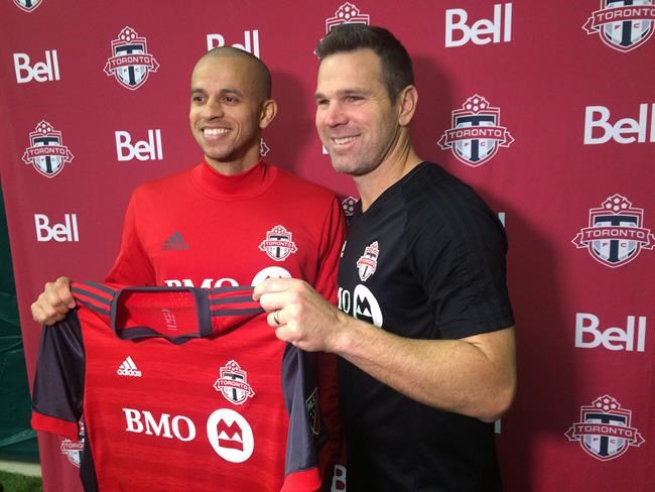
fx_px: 549
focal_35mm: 29
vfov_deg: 48.3
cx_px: 328
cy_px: 246
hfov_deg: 61.6
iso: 160
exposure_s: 1/30
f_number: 2.2
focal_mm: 4.15
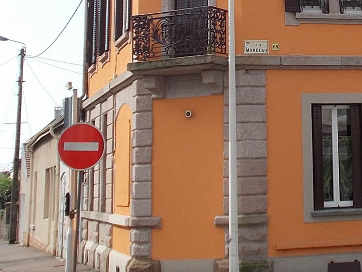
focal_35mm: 98
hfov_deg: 19.3
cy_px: -39
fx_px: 1025
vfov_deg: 14.7
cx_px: 378
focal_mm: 6.9
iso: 80
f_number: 9.8
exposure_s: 1/100
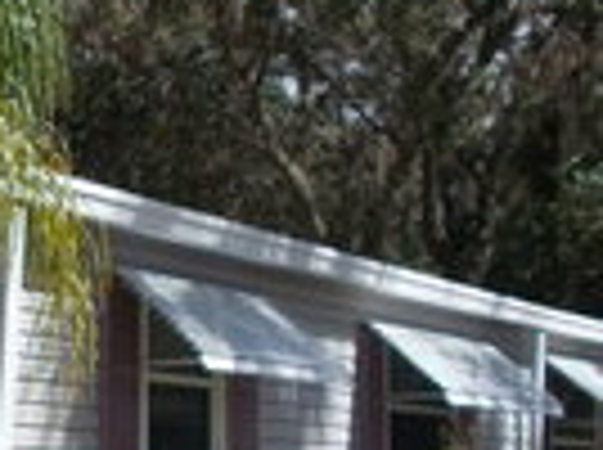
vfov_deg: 17.6
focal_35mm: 83
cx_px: -92
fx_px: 1443
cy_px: 328
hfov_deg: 22.1
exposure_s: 1/160
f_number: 8
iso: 80
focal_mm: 4.6
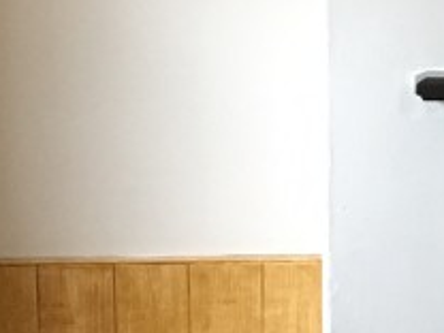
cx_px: 984
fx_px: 1834
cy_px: 184
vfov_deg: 10.4
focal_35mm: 143
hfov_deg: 11.8
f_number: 2.2
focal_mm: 4.15
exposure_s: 1/33
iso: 160
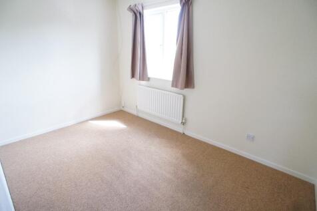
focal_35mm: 24
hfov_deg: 73.8
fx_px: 211
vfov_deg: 53.1
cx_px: 158
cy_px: 106
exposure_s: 1/160
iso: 1600
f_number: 4
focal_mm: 16
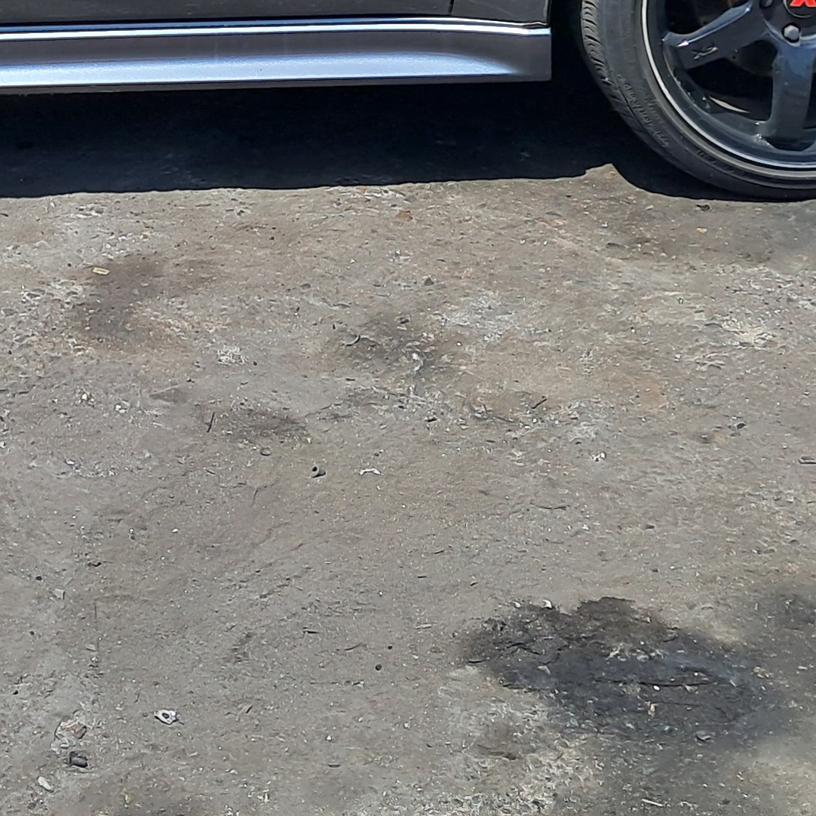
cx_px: -81
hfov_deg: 18.6
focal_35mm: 90
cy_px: -323
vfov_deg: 17.7
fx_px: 2400
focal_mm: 4
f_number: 1.8
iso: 50
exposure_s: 1/1000
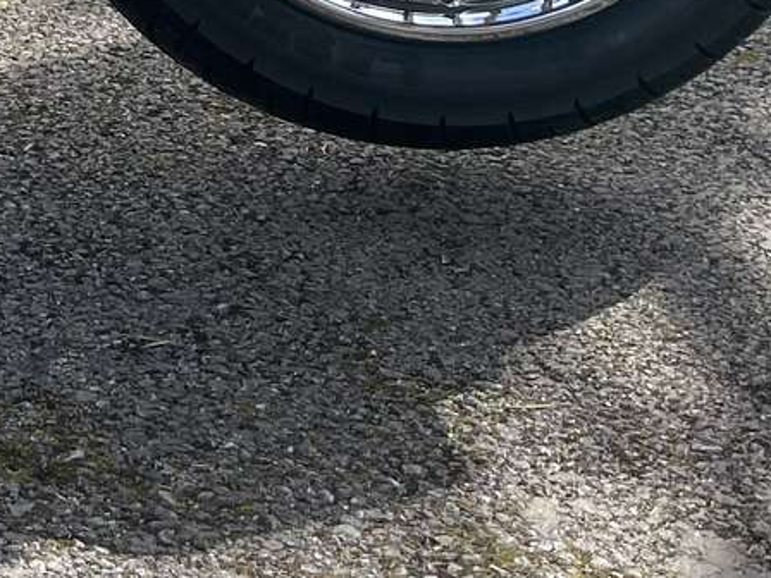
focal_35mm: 116
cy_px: -704
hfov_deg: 15.3
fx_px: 2584
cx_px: -477
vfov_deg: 11.2
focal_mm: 4.2
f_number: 1.6
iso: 32
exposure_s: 1/855
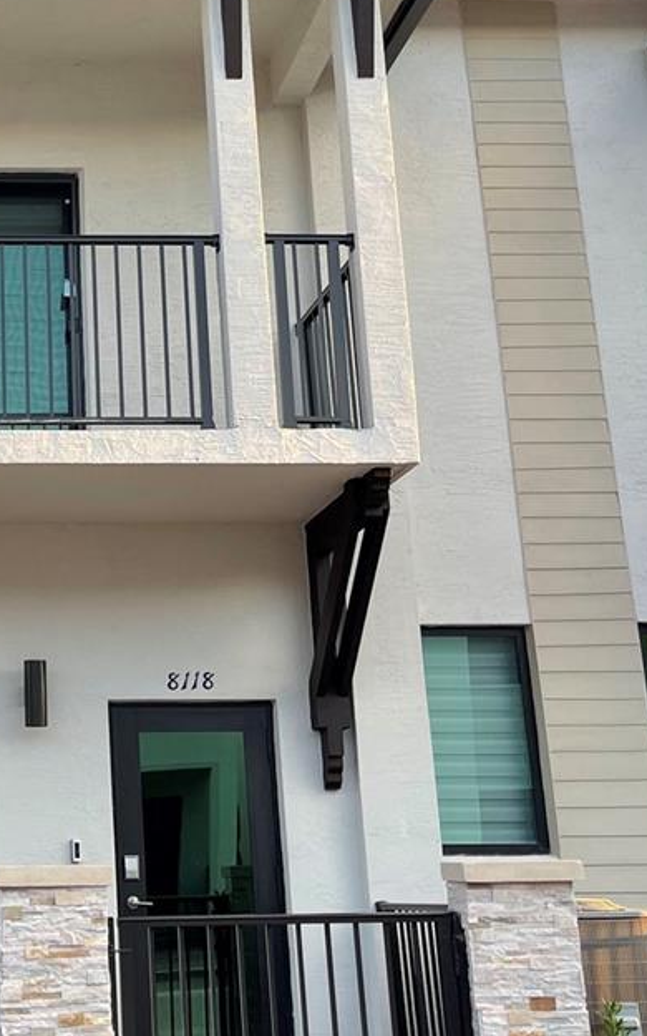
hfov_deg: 23.4
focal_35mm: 53
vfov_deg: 38.1
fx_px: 1495
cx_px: 8
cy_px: 440
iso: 32
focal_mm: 5.1
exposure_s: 1/253
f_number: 1.6
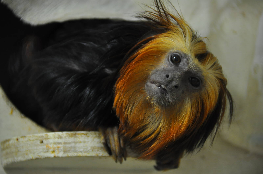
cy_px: 87
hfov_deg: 6.5
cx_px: 132
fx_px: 2299
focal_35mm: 315
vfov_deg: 4.4
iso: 1000
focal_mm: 210
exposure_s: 1/20
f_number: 5.6
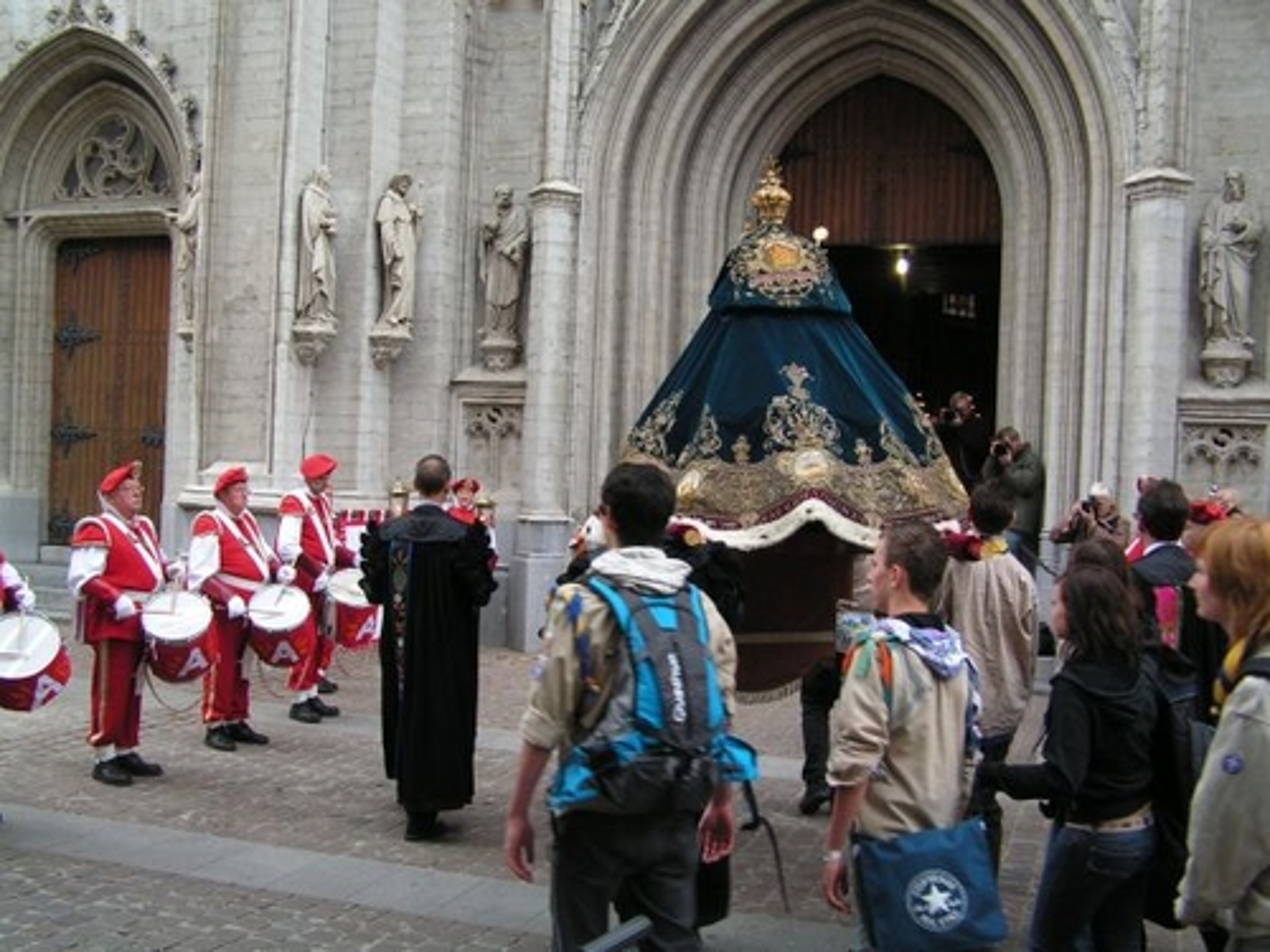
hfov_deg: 49.0
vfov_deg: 37.7
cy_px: 476
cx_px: 635
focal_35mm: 38
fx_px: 1394
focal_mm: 6.3
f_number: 3.2
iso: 50
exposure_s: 1/50
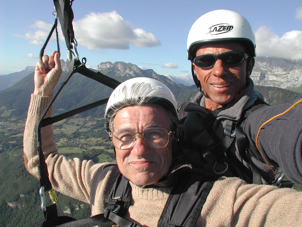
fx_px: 332
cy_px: 114
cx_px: 151
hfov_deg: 49.0
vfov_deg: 37.7
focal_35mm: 38
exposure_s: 1/179
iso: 100
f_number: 7.6
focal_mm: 8
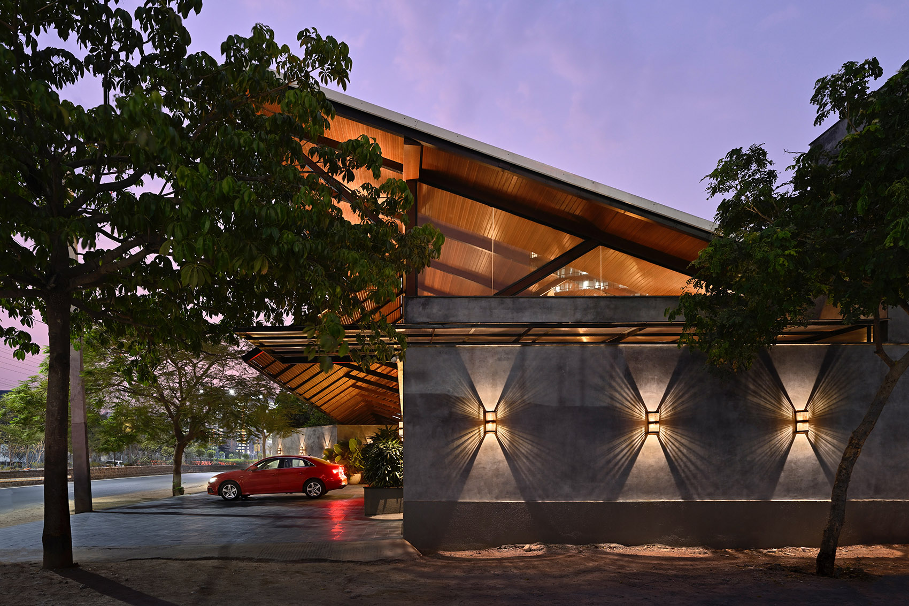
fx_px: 518
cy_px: 303
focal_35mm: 20
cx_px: 454
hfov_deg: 82.6
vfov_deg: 60.7
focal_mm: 20.5
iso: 320
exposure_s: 4
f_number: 8
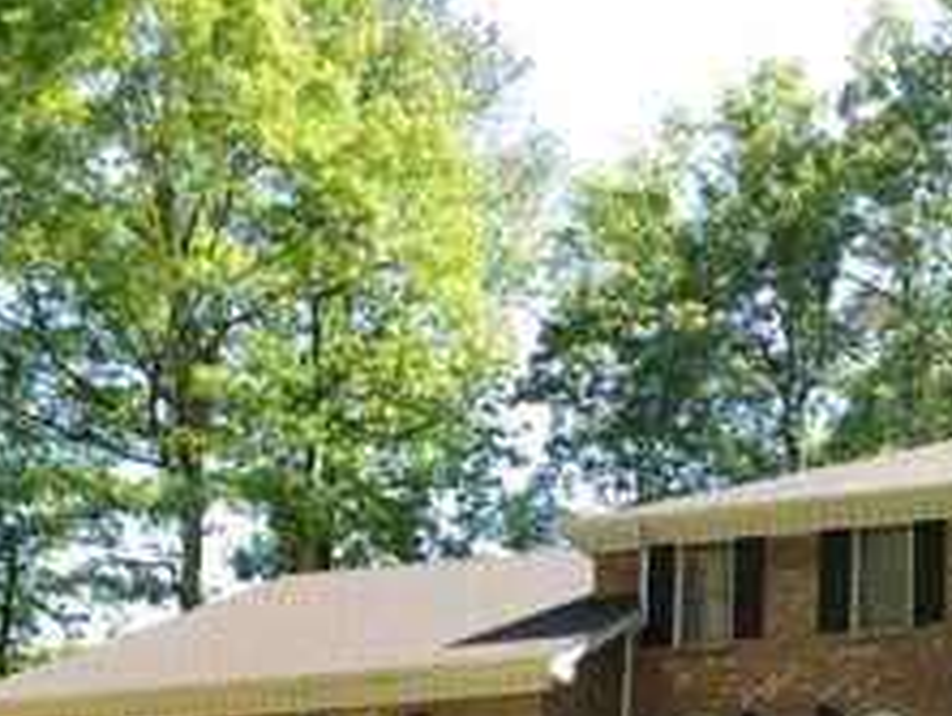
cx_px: 956
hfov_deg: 28.7
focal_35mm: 63
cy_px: 722
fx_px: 1734
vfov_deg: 22.4
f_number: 1.8
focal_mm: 3.99
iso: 20
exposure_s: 1/314
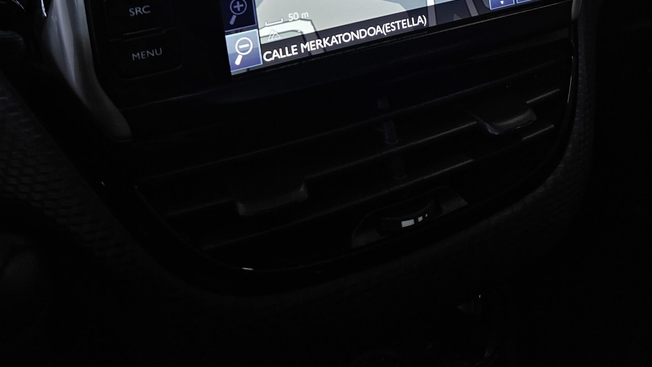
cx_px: 331
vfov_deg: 29.8
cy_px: -71
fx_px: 588
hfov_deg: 58.0
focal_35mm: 34
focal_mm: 6.3
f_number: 1.7
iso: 40
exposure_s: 1/50
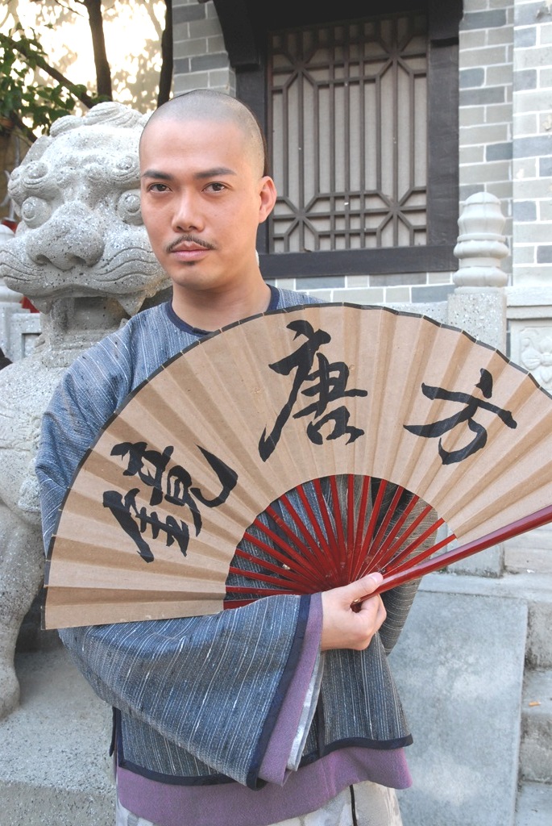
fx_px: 895
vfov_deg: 49.5
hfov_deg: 34.3
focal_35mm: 39
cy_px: 413
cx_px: 276
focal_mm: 26
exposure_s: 1/125
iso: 800
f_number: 8
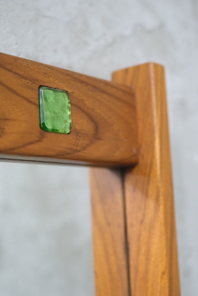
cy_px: 148
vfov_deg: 31.4
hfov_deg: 21.2
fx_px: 528
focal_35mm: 64
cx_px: 99
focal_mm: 42.9
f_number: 4
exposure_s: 1/60
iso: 2500
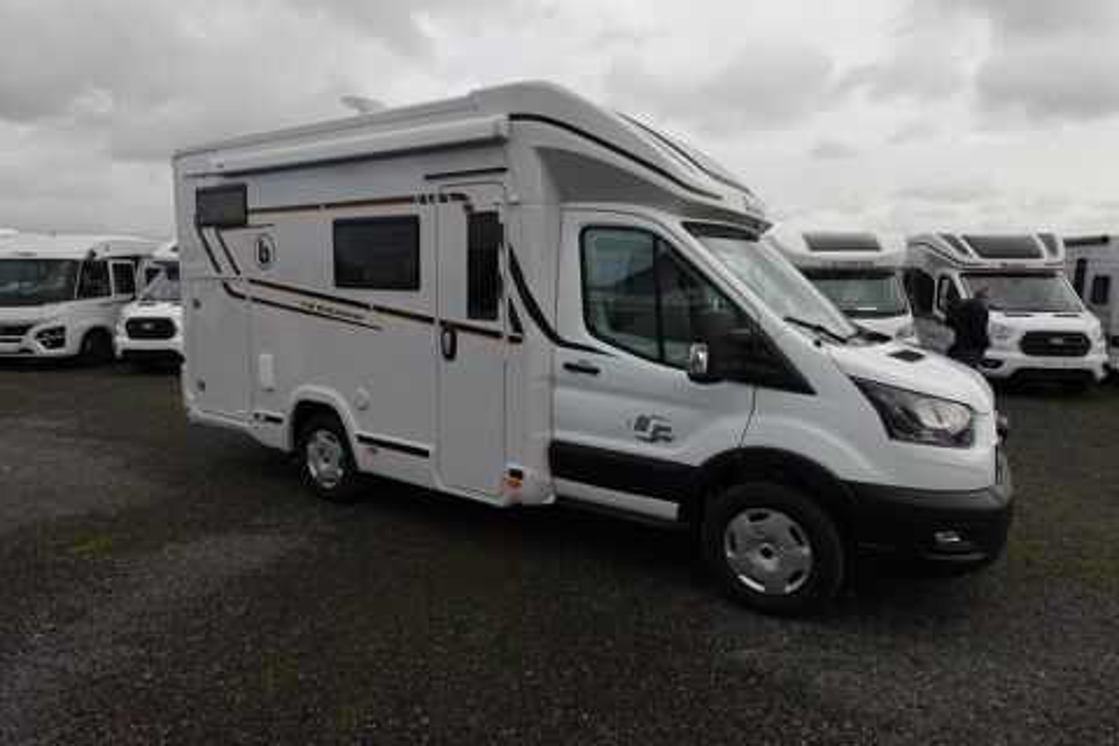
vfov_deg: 61.9
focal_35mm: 20
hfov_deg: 84.0
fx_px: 622
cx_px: 560
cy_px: 373
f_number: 2
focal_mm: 7.6
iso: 125
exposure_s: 1/1250
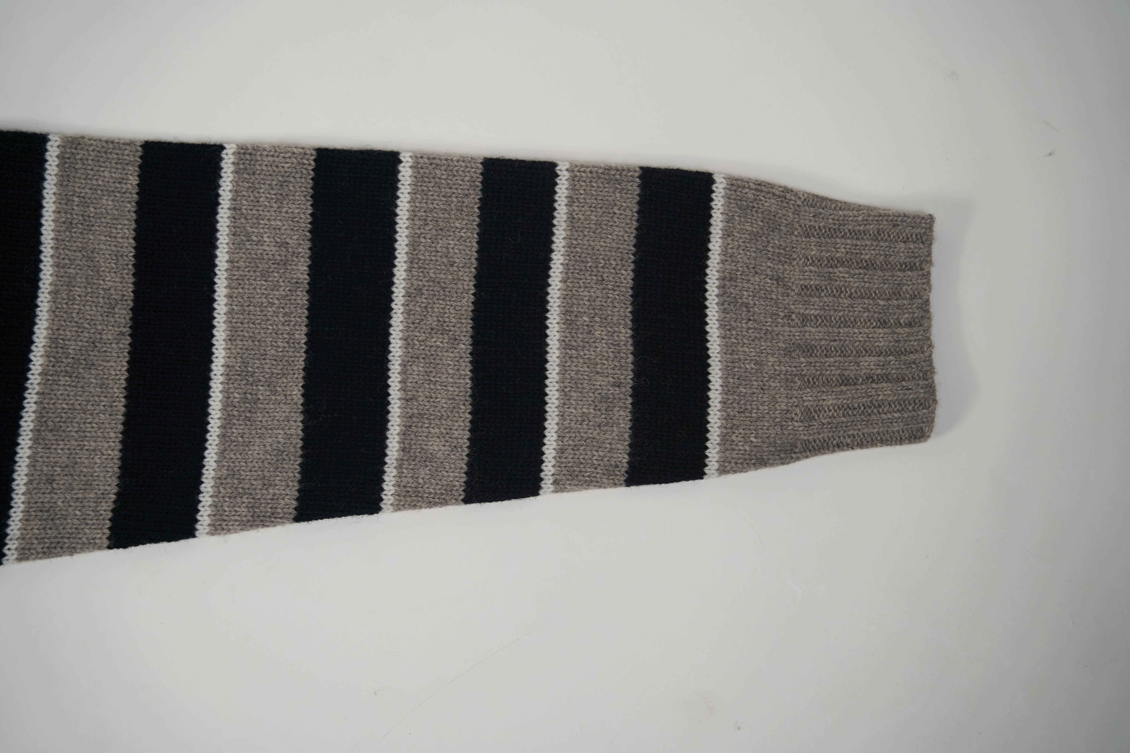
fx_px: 2354
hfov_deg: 27.0
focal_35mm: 75
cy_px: 376
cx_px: 565
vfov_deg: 18.2
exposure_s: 1/160
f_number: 4
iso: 320
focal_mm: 75
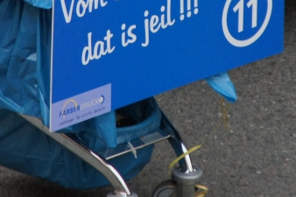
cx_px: 170
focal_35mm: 799
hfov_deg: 2.6
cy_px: -34
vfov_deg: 1.7
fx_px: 6566
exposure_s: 1/160
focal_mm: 200
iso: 1600
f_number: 6.3
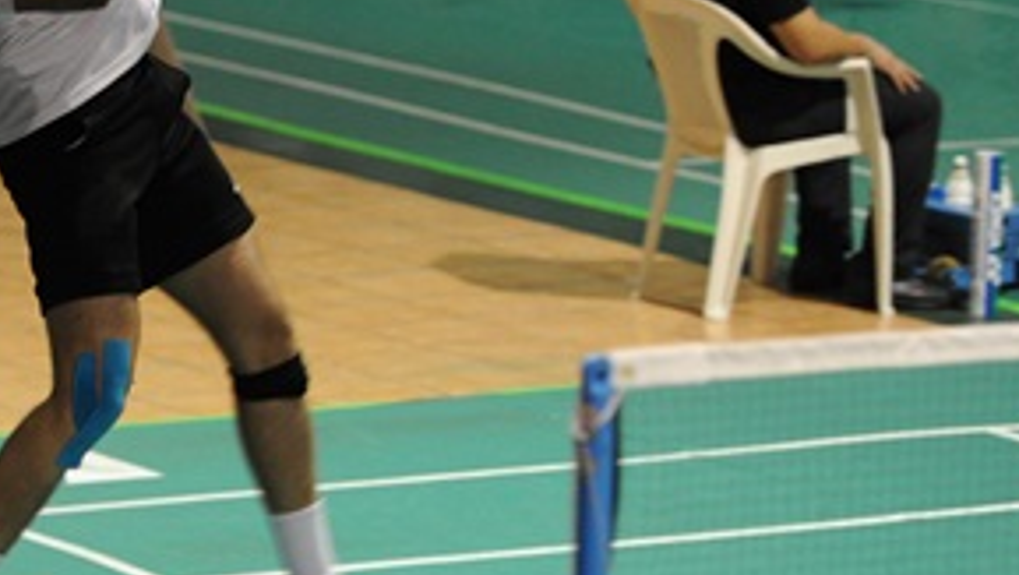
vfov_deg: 4.0
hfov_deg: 7.1
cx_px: 53
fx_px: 8138
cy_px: 60
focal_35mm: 301
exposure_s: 1/200
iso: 4000
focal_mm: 130
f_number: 2.8
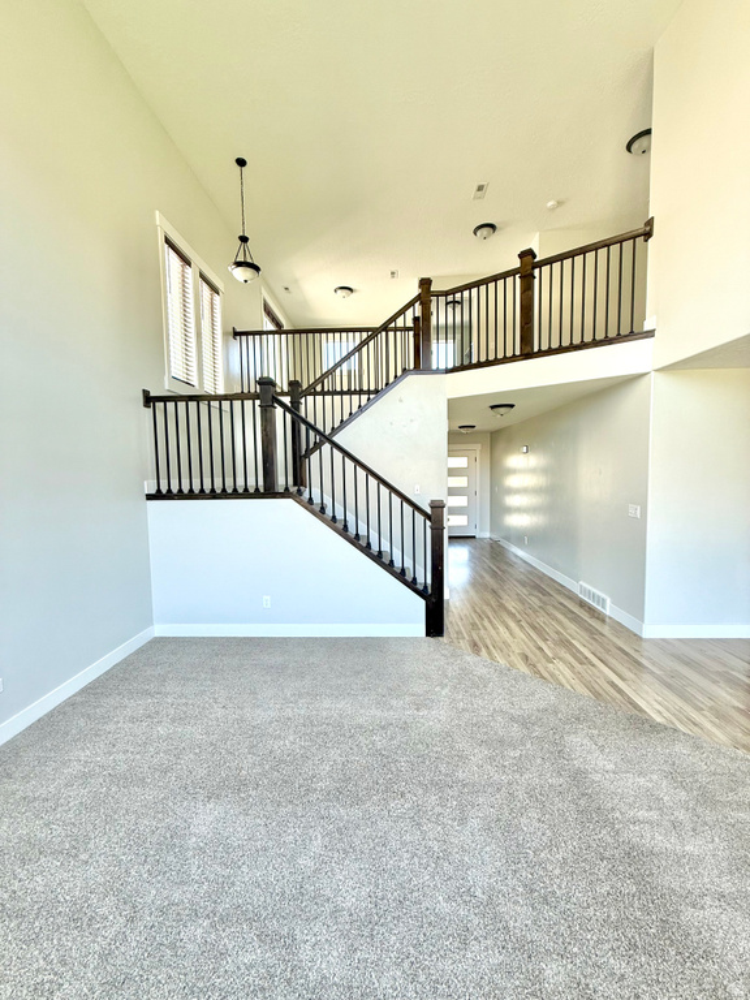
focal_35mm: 14
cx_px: 375
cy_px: 500
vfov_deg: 102.1
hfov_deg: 85.7
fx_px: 404
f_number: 2.2
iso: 64
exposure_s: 1/99
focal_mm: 2.22
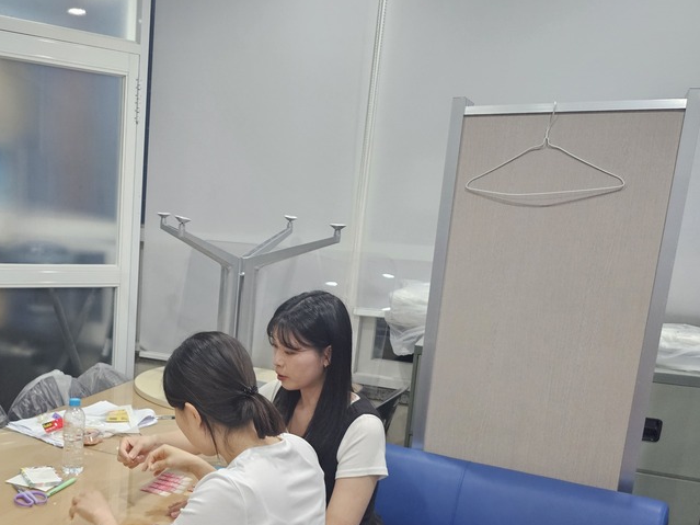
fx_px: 728
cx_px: 180
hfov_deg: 49.4
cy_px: 365
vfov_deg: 39.0
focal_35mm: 36
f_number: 1.7
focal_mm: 6.3
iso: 500
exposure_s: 1/120
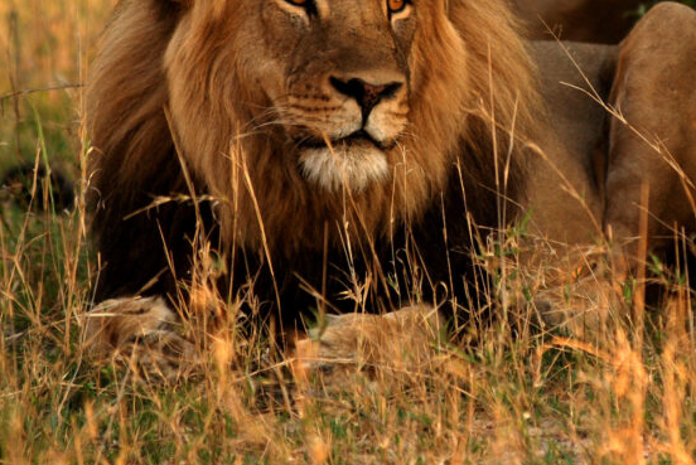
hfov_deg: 3.7
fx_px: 10777
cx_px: 537
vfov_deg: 2.5
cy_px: 47
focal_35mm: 557
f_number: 2.8
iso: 200
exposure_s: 1/800
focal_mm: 200
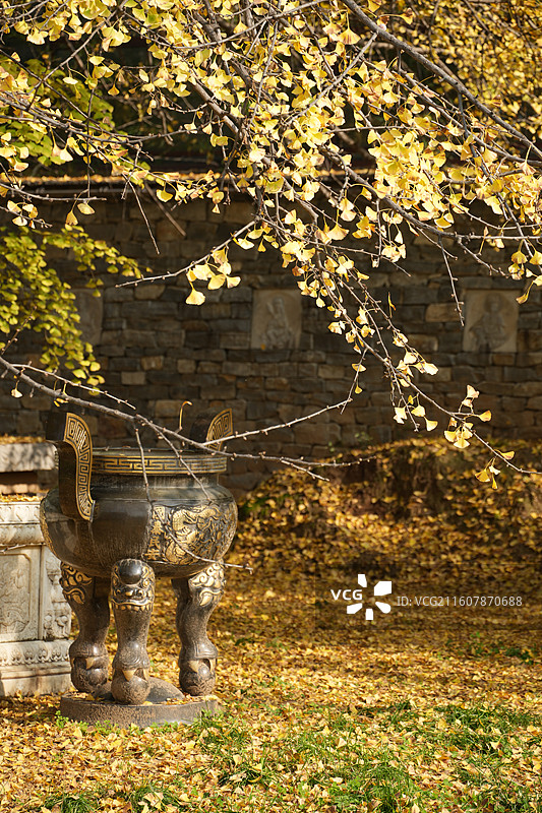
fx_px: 3364
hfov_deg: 9.2
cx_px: 271
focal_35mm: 149
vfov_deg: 13.8
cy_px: 406
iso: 125
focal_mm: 148.9
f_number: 7.1
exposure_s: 1/160
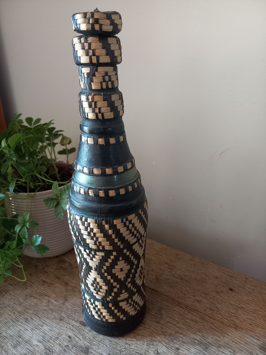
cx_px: 133
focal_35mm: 25
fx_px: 256
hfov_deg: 54.9
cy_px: 178
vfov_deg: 69.4
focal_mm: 4.65
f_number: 1.8
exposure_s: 1/25
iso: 500
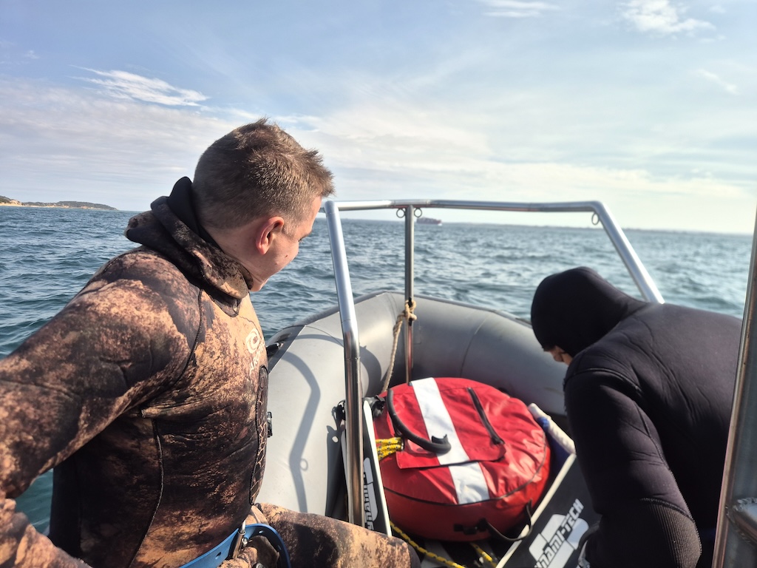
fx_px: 503
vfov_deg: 58.9
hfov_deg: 73.9
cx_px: 378
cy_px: 284
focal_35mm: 23
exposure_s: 1/1688
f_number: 1.8
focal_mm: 5.4
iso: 25
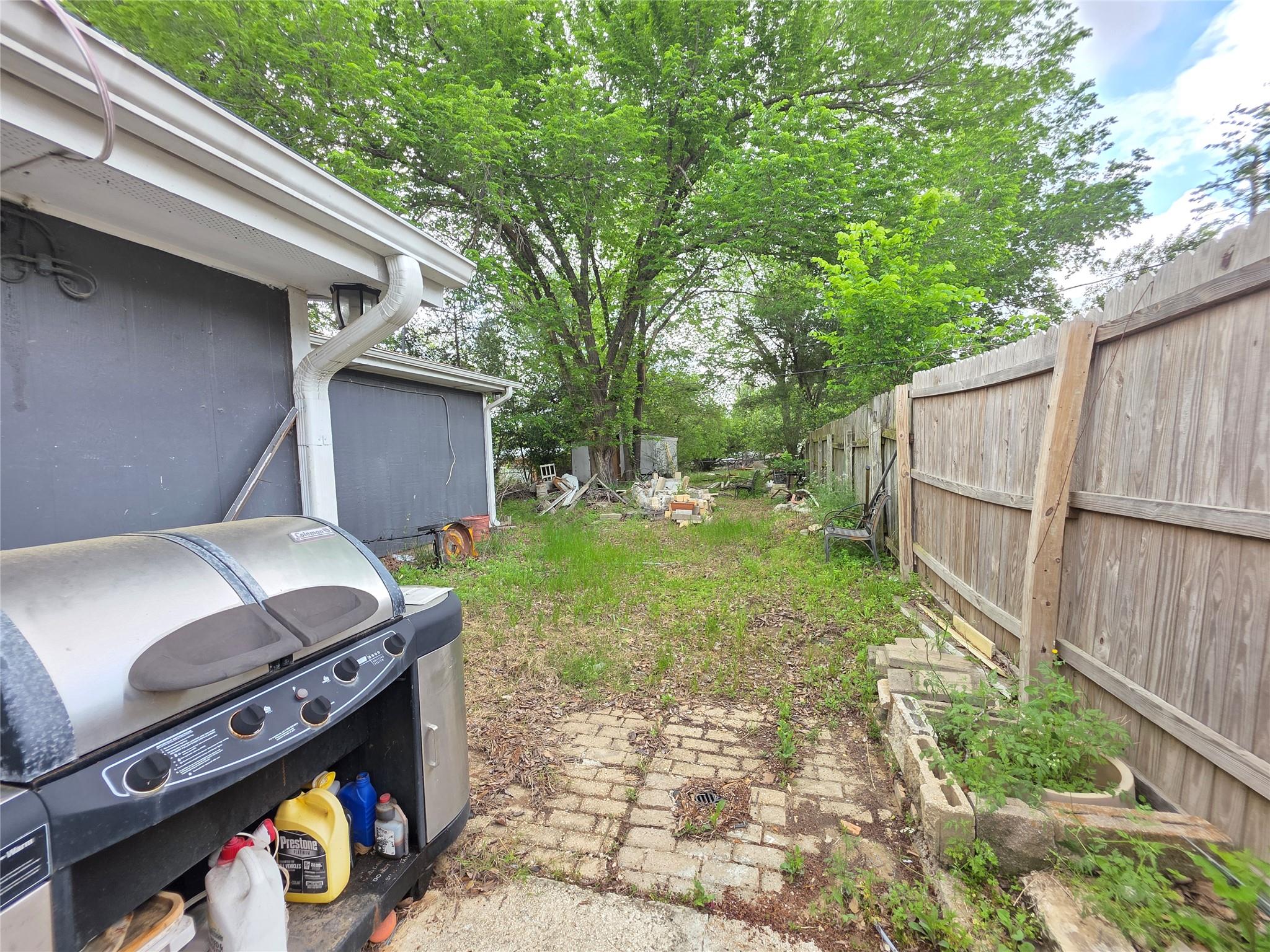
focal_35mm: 13
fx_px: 477
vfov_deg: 89.9
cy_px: 476
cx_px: 635
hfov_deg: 106.2
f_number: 1.9
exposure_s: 1/120
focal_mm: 2.2
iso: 32
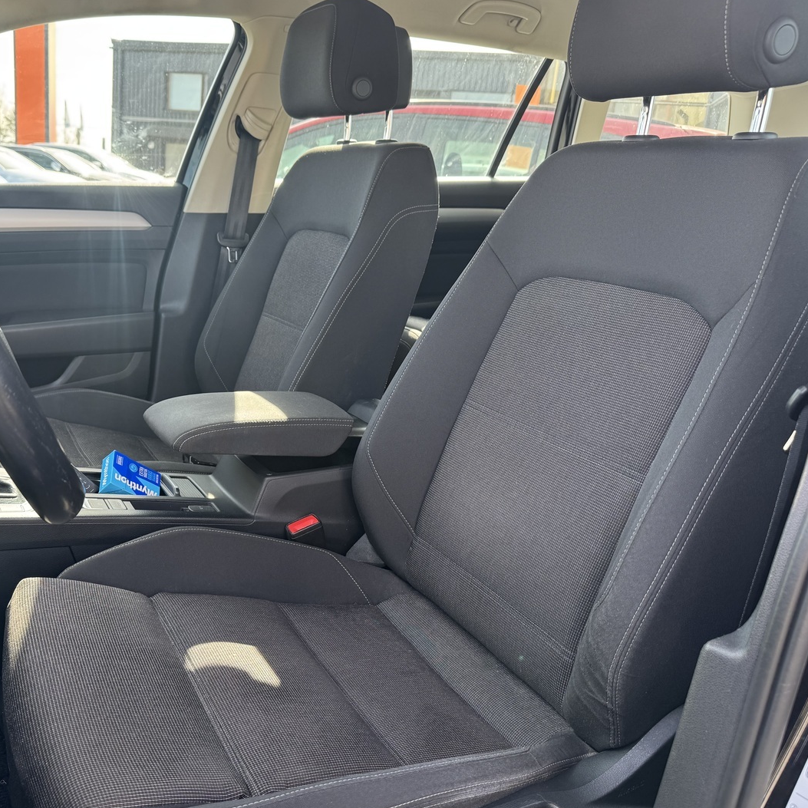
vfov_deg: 55.6
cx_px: 296
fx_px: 766
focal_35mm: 29
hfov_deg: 54.9
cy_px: 407
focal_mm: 6.76
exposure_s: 1/171
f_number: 1.78
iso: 80
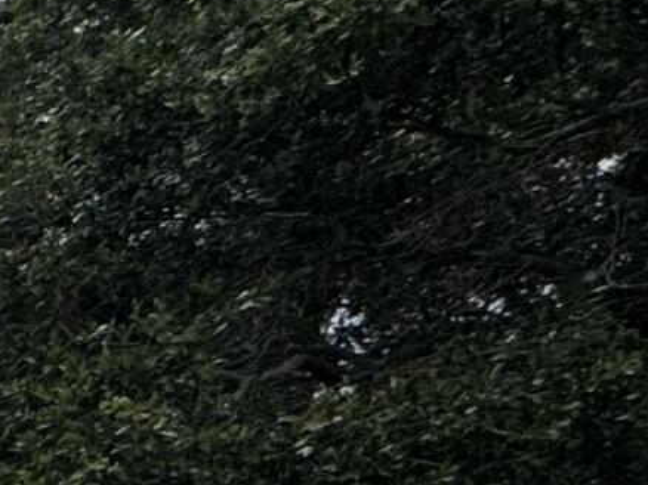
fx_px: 1796
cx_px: -1533
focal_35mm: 96
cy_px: 1192
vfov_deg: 12.1
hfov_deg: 10.0
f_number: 2.2
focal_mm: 2.22
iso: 50
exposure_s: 1/3717
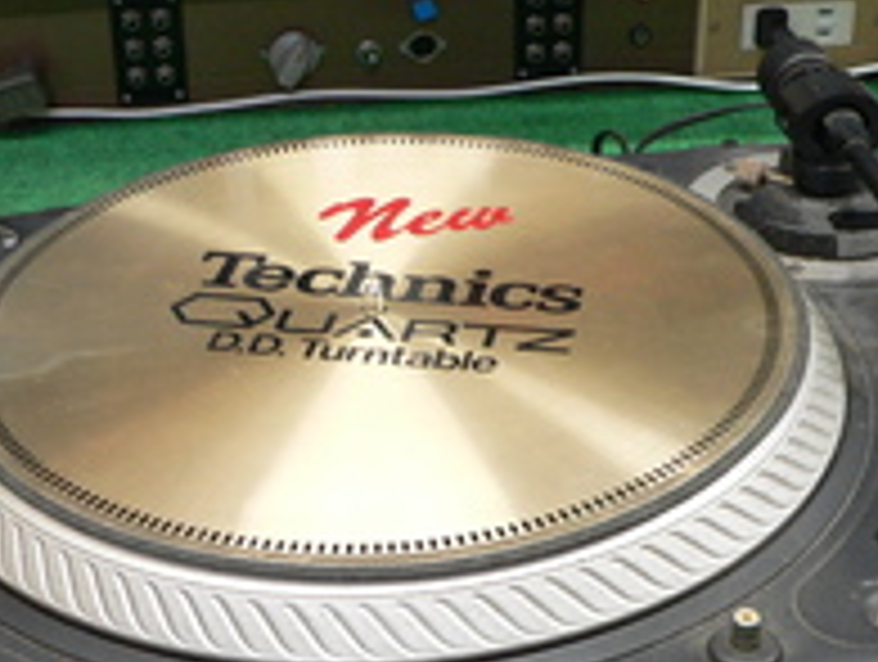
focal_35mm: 70
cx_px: 495
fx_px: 1779
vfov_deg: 20.9
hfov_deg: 27.7
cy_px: 489
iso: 200
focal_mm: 6
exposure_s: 1/15
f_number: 2.8
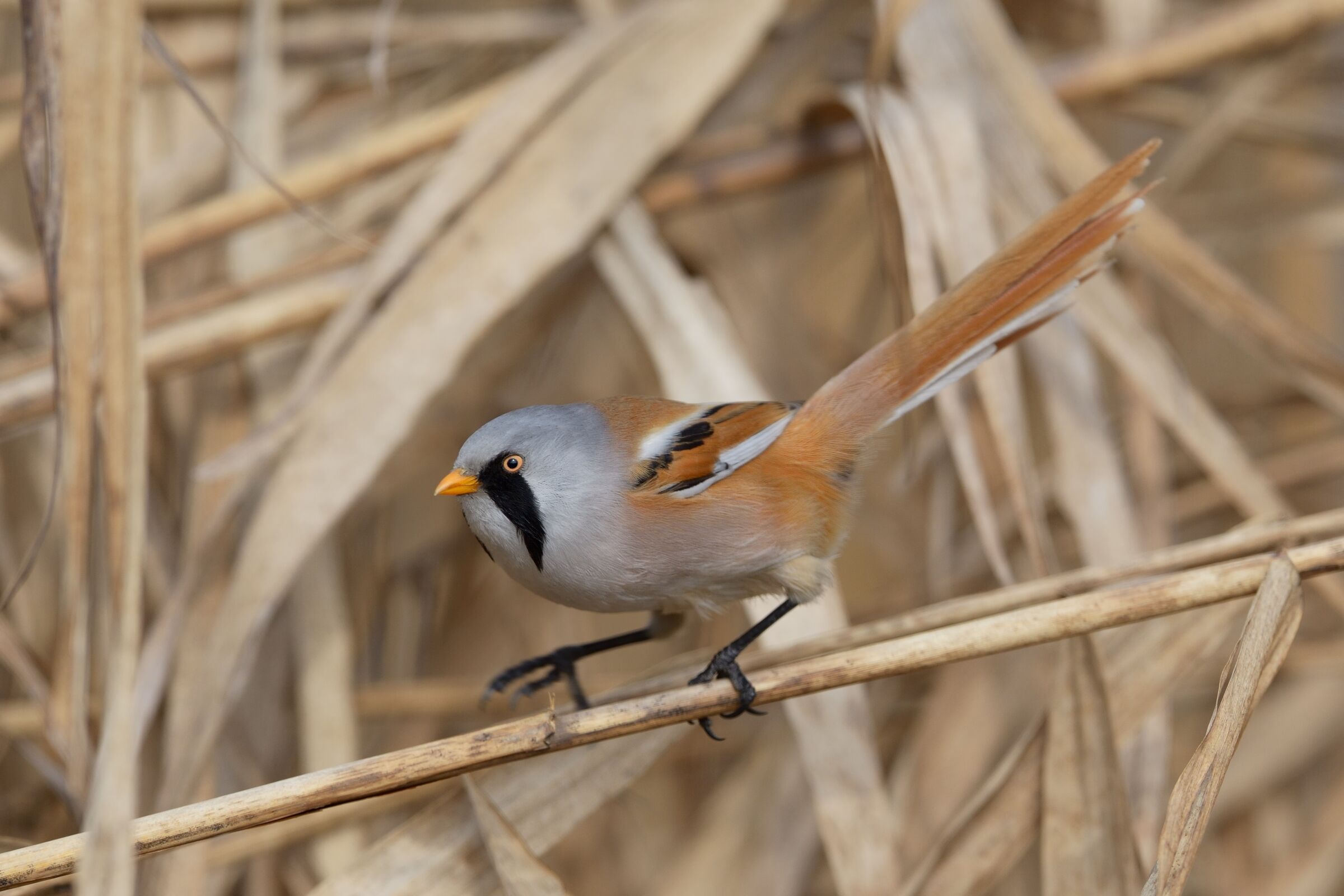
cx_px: 672
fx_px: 22398
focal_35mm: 600
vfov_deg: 2.3
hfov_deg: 3.4
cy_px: 448
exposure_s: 1/1600
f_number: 7.1
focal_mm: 600
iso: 800
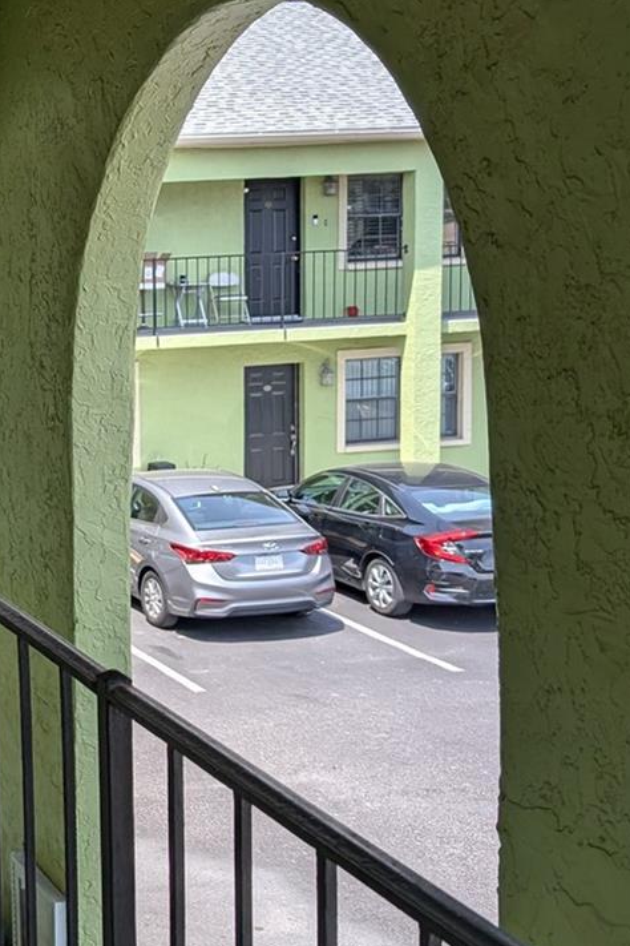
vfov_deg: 35.6
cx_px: -292
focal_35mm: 56
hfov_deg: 20.9
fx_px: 1470
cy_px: 411
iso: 18
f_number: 1.68
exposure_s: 1/519
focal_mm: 6.9
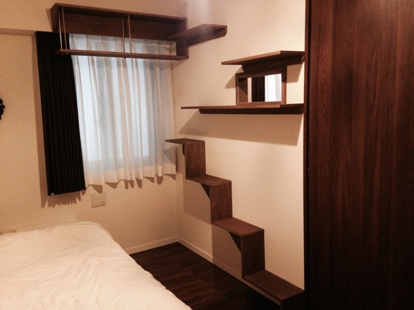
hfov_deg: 55.4
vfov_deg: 42.9
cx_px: 207
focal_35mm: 33
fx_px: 395
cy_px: 155
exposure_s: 1/20
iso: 250
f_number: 2.4
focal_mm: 4.12
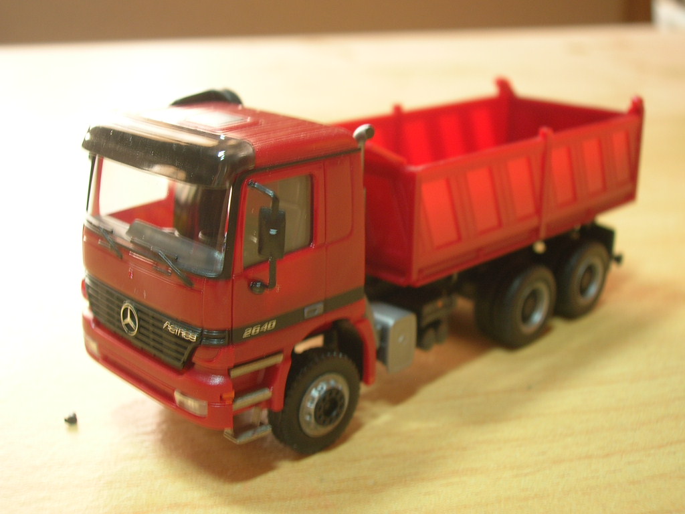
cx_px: 342
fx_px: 910
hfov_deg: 41.2
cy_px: 257
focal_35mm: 46
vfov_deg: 31.5
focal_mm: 7.7
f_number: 3.2
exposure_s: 1/6
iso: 50
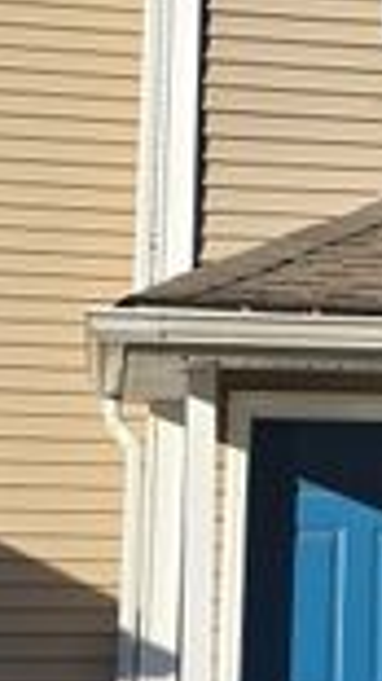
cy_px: 310
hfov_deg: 11.0
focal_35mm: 108
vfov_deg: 19.8
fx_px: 1948
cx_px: 457
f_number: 1.7
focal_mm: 6.3
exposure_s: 1/5153
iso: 80
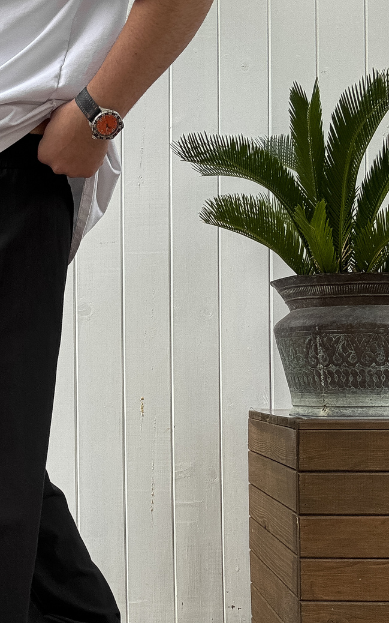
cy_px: 385
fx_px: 831
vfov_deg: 40.8
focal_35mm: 49
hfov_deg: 25.5
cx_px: 38
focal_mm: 2.69
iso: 20
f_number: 1.9
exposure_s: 1/120
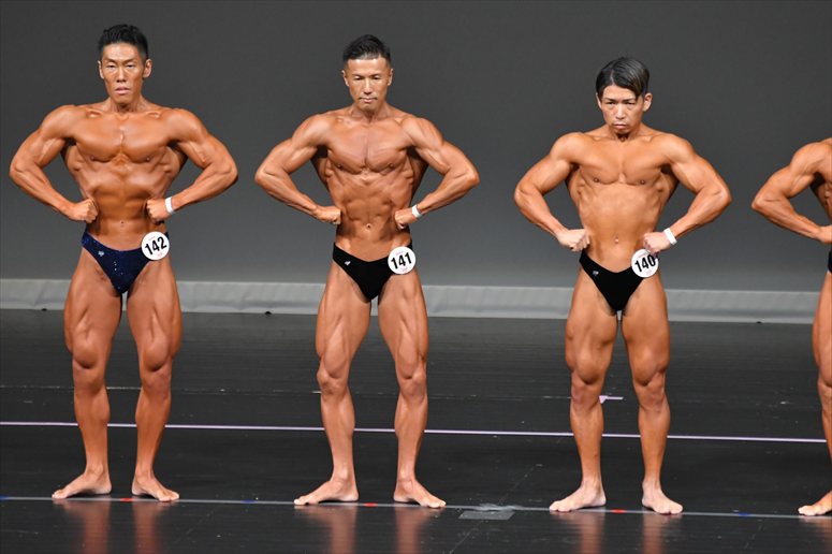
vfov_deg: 3.7
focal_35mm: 375
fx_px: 8663
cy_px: 277
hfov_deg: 5.5
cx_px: 416
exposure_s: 1/400
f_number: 5.6
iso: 4000
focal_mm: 250
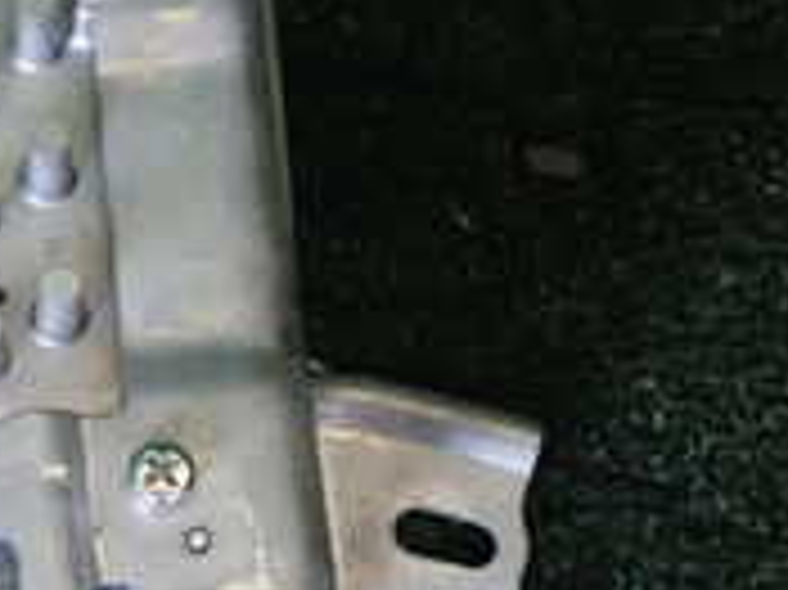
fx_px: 2343
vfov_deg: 14.3
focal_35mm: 103
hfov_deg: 17.3
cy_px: 207
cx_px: -378
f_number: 2.3
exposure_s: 1/40
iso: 200
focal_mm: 5.4
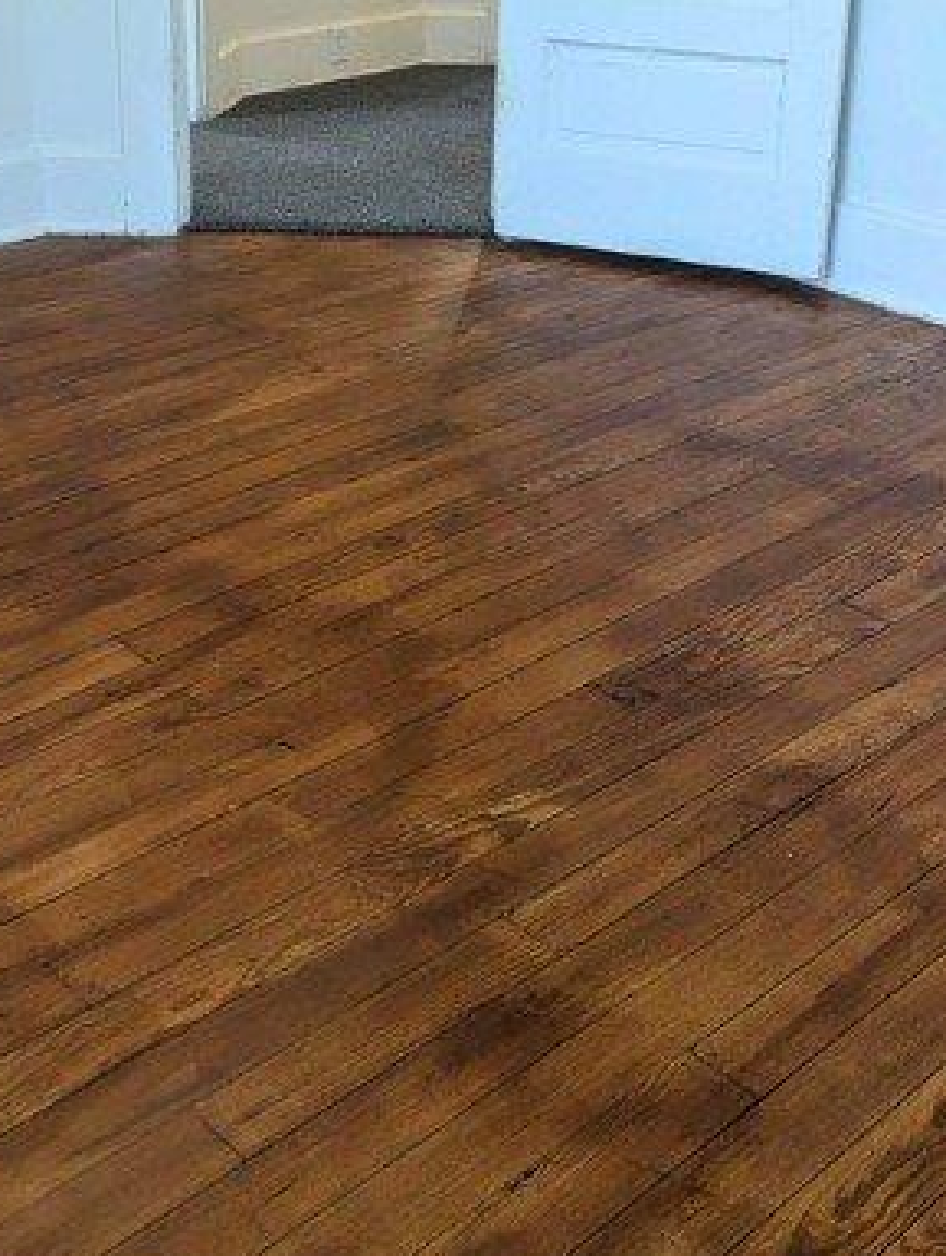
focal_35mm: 48
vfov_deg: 37.8
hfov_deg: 30.1
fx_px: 1745
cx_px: 321
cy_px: 206
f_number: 1.85
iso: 153
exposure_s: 1/120
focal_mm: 6.81
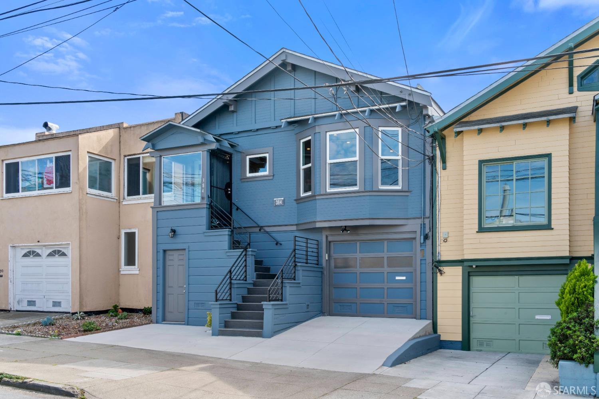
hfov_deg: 57.2
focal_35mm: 33
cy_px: 200
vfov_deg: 40.0
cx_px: 300
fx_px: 549
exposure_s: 1/50
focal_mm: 33
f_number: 16
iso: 320
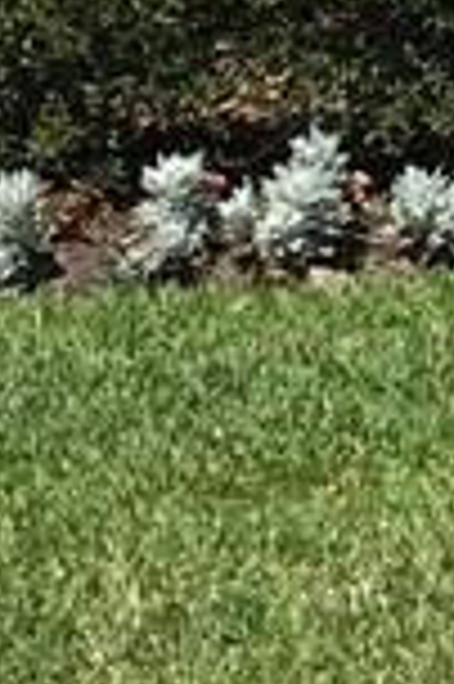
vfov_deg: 9.9
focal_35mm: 203
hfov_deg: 6.2
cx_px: 1402
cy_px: -302
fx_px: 3849
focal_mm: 4.15
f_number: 2.2
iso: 25
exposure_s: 1/1832
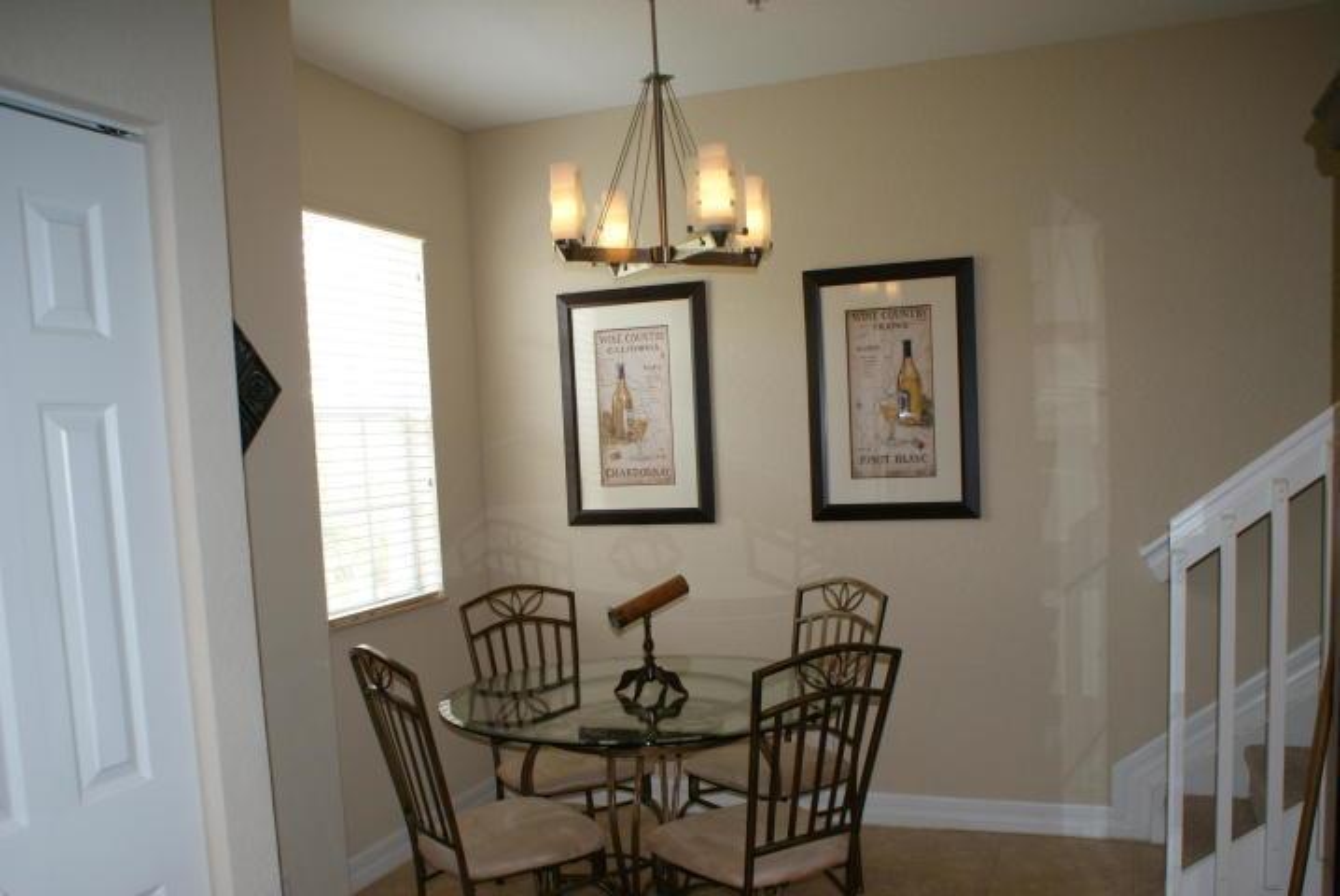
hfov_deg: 61.9
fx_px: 1118
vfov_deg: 43.7
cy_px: 448
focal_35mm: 30
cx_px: 670
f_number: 5.6
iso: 400
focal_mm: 20
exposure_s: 1/60
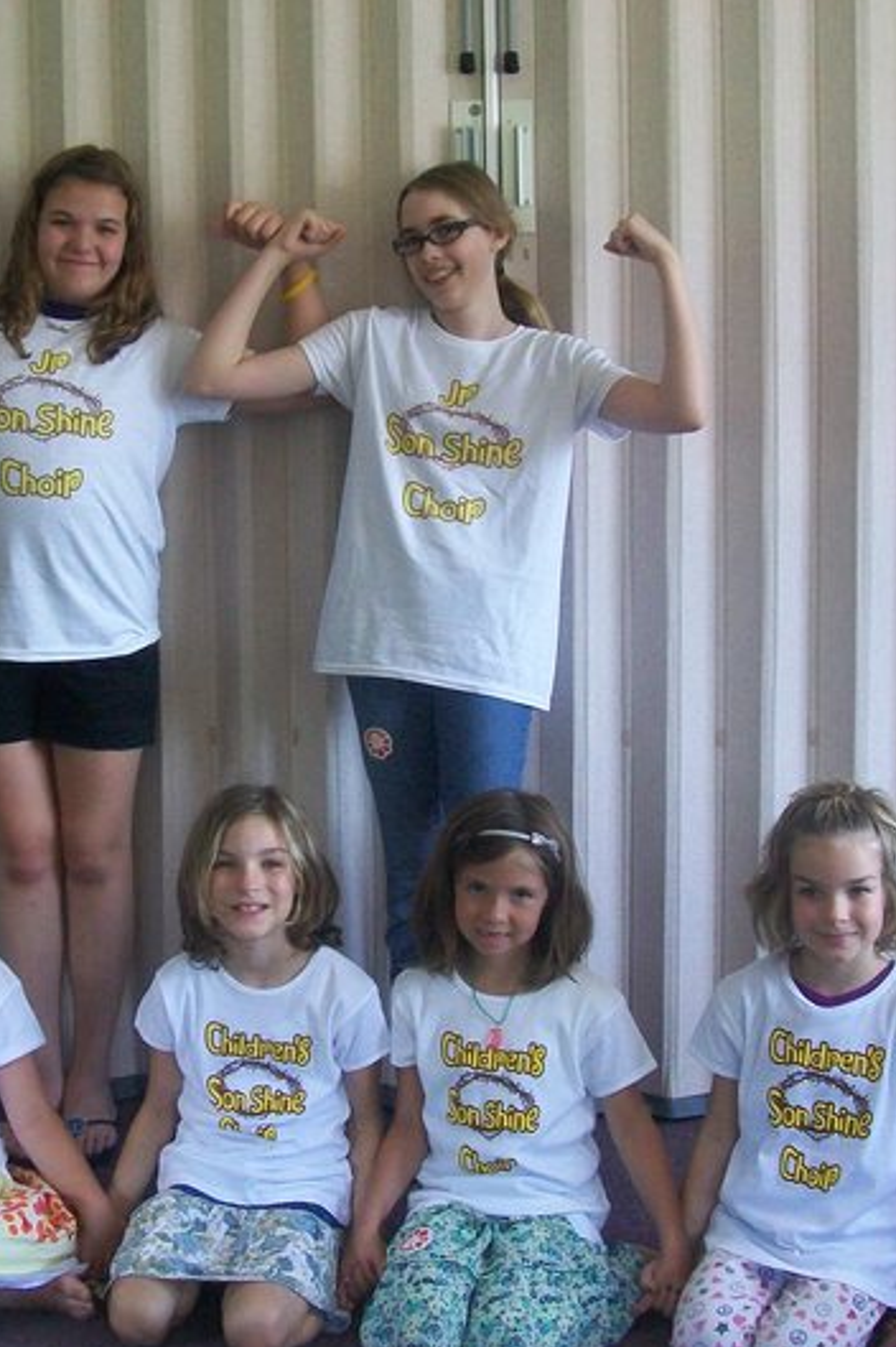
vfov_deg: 38.9
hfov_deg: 26.2
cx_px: 244
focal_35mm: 51
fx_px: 1906
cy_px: 685
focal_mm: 6
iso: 160
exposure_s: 1/40
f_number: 2.7
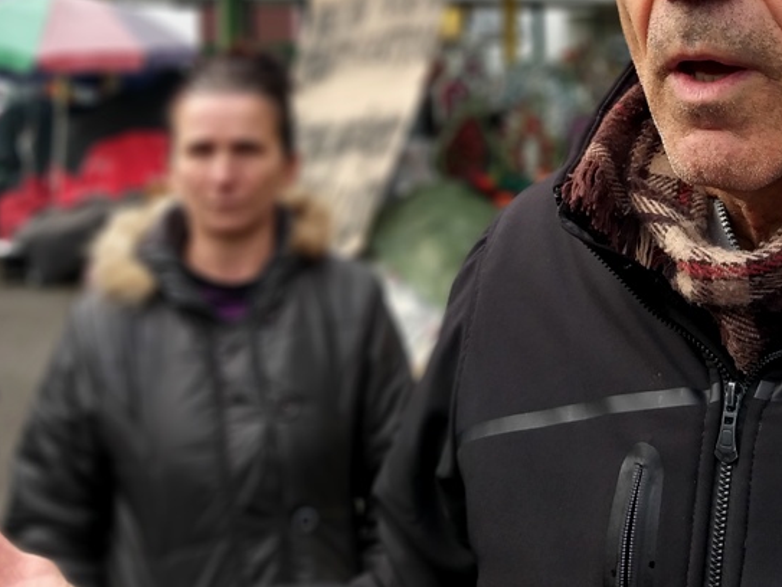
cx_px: 660
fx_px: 1108
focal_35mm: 49
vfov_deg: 28.6
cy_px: 63
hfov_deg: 37.1
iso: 40
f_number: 1.7
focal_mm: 3.93
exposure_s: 1/290
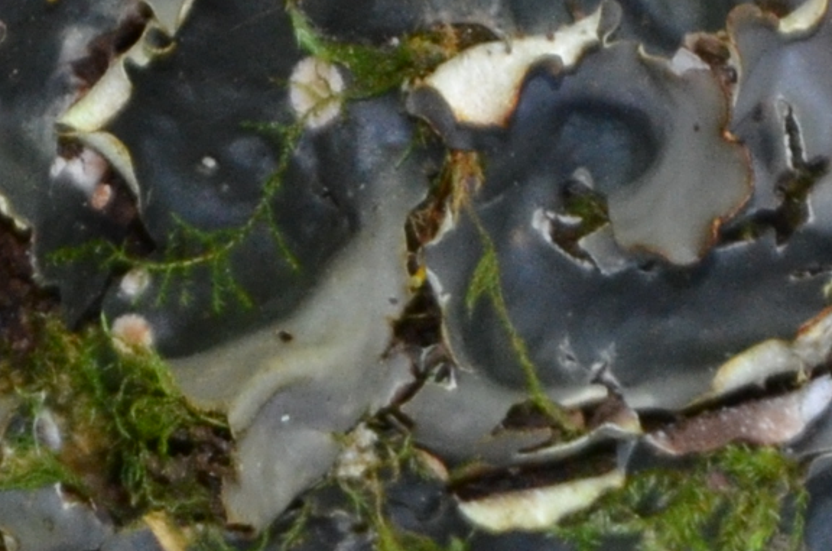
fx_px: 23312
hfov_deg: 2.0
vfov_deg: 1.4
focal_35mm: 1011
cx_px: 58
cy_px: 458
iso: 800
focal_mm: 105
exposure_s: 1/60
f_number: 5.6
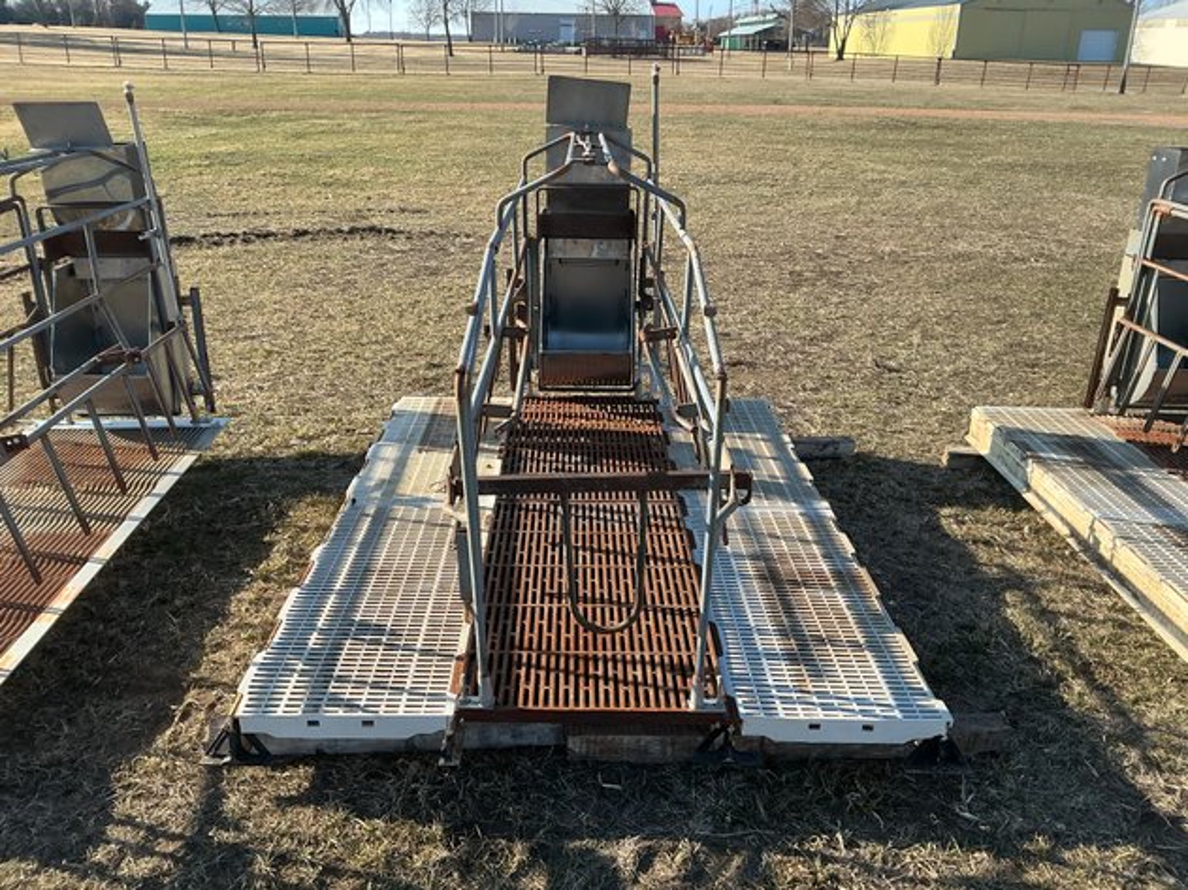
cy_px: 445
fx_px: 961
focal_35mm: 28
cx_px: 594
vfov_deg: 49.7
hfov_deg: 63.5
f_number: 1.8
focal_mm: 3
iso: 25
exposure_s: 1/792
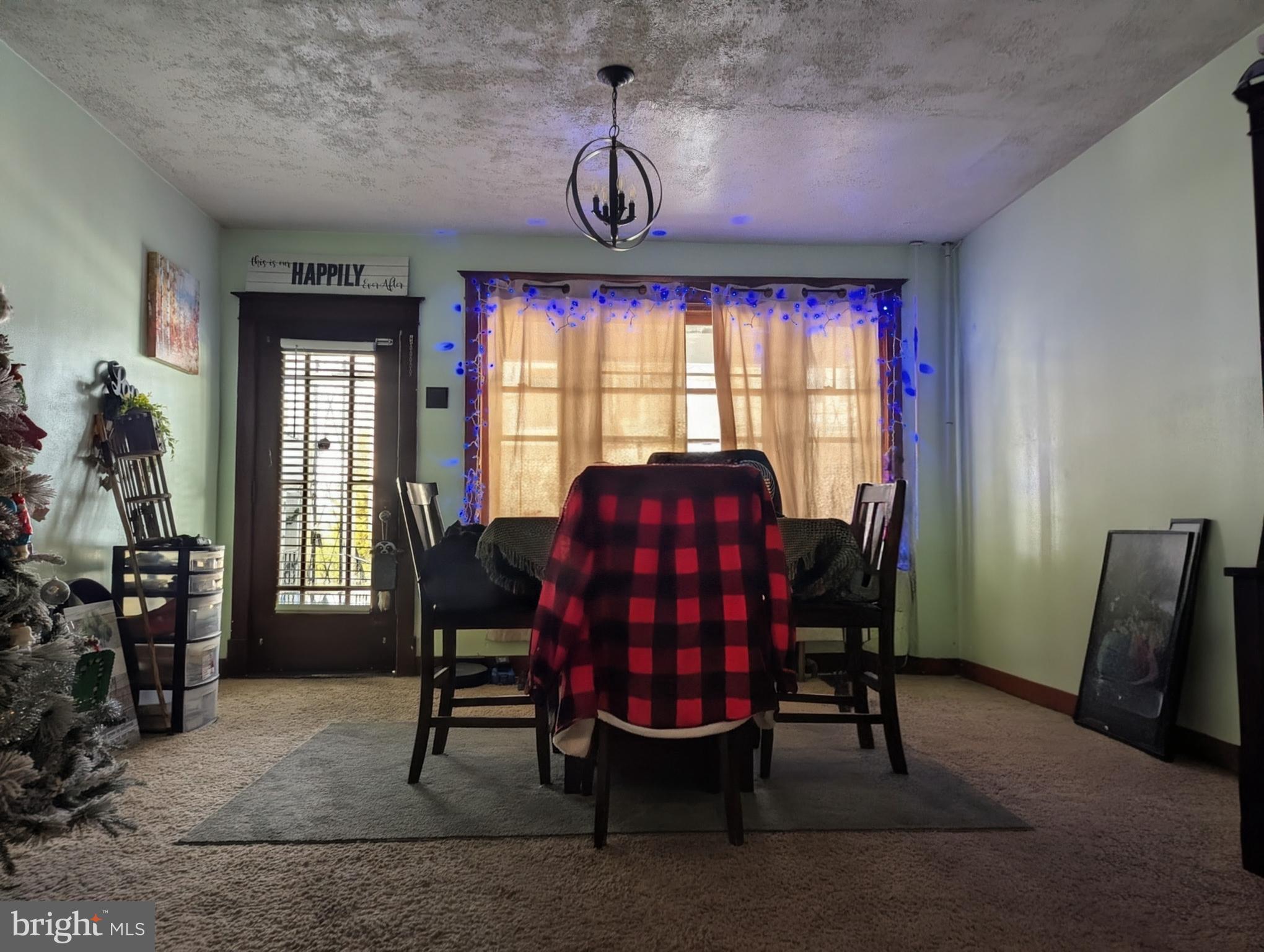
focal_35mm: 24
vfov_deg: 56.9
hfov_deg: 71.5
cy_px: 476
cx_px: 632
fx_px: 878
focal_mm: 6.81
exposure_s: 1/88.2
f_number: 1.85
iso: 37
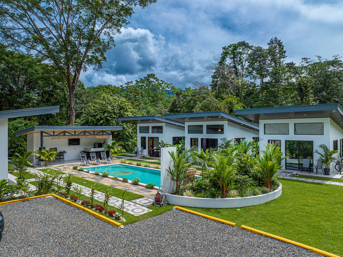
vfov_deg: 56.8
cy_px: 128
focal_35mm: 24
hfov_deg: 71.6
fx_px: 238
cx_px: 172
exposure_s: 1/6400
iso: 120
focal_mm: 12.29
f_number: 2.8
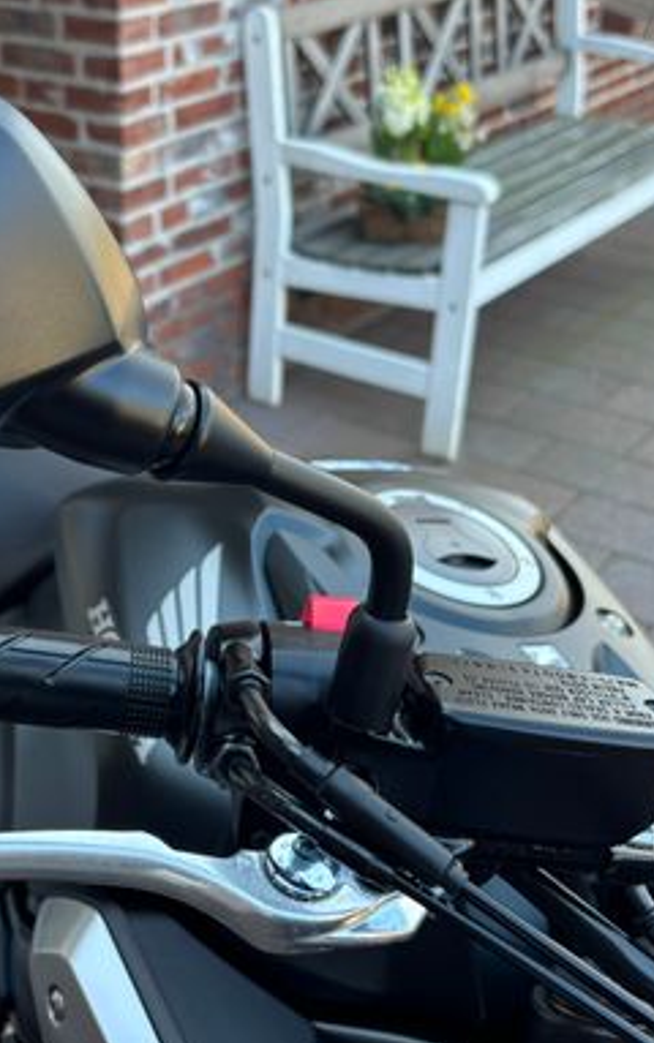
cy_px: 496
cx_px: 120
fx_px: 1309
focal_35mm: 46
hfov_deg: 27.4
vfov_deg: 43.4
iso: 50
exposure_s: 1/121
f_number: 1.6
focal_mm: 5.96
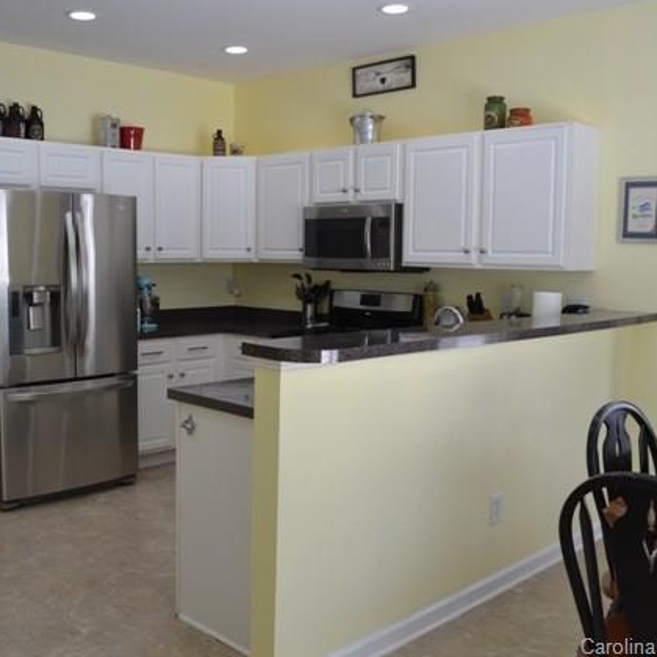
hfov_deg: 46.9
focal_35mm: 35
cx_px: 260
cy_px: 328
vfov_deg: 47.2
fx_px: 752
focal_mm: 18
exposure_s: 1/100
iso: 400
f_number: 5
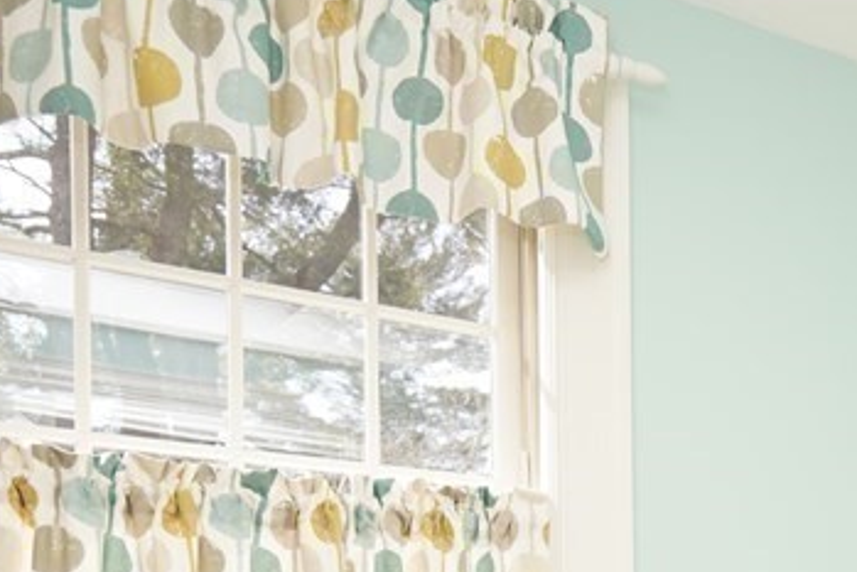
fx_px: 1119
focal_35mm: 47
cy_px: 760
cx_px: 867
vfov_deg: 24.6
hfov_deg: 37.3
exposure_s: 1/160
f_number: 4
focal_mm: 16
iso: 160
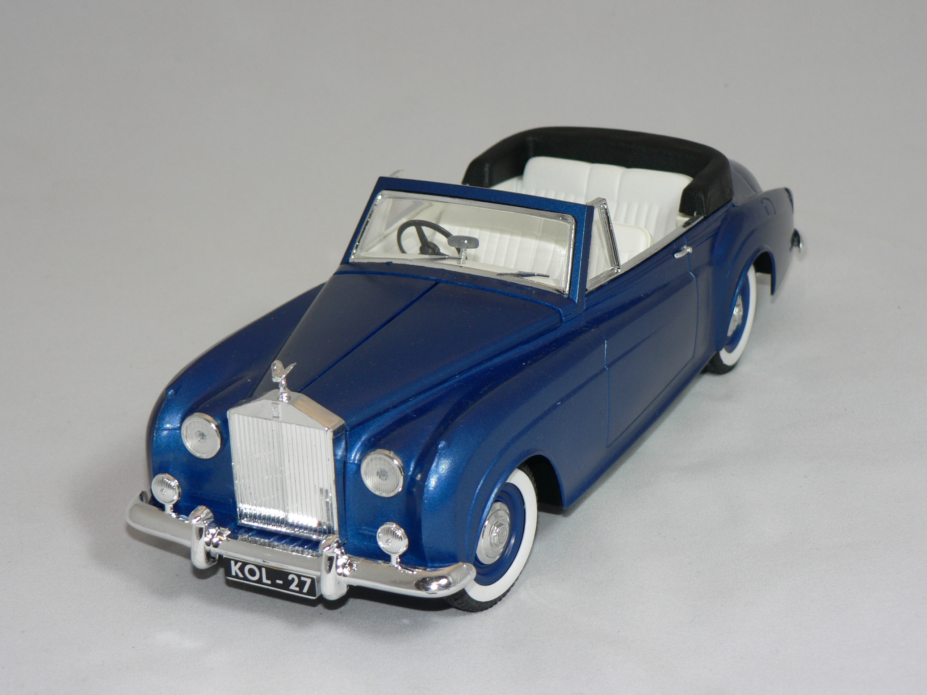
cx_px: 464
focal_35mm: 76
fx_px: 2035
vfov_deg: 19.4
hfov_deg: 25.7
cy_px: 348
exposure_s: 1/60
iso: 80
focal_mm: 12.6
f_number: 3.2
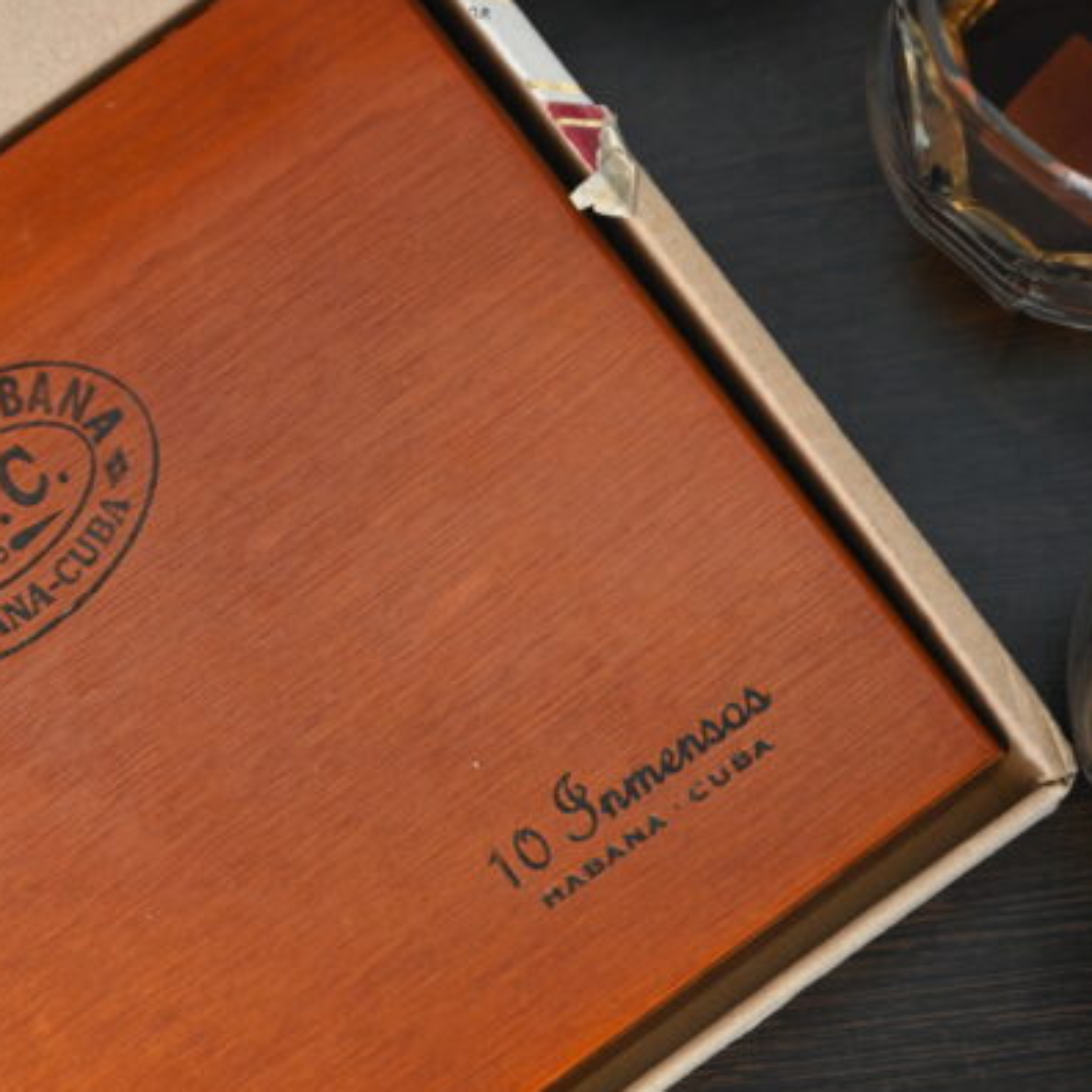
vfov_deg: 19.3
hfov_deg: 19.3
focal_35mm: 90
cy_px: 547
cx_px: 458
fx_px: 3212
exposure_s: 1/80
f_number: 4.5
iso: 1600
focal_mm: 70
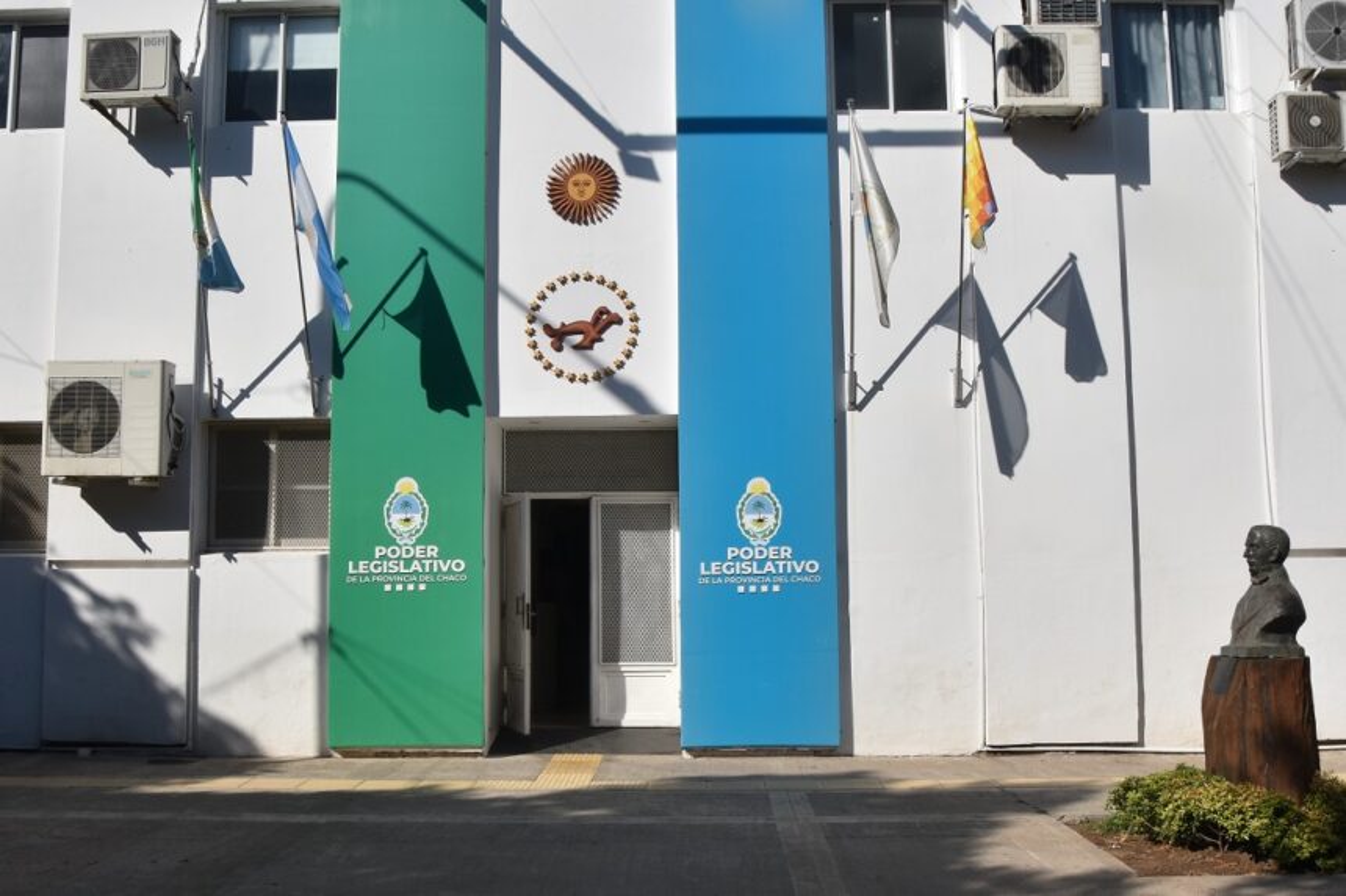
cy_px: 448
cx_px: 673
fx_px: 2243
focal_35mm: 60
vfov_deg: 22.6
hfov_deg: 33.4
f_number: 18
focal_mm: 40
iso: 200
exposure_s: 1/500
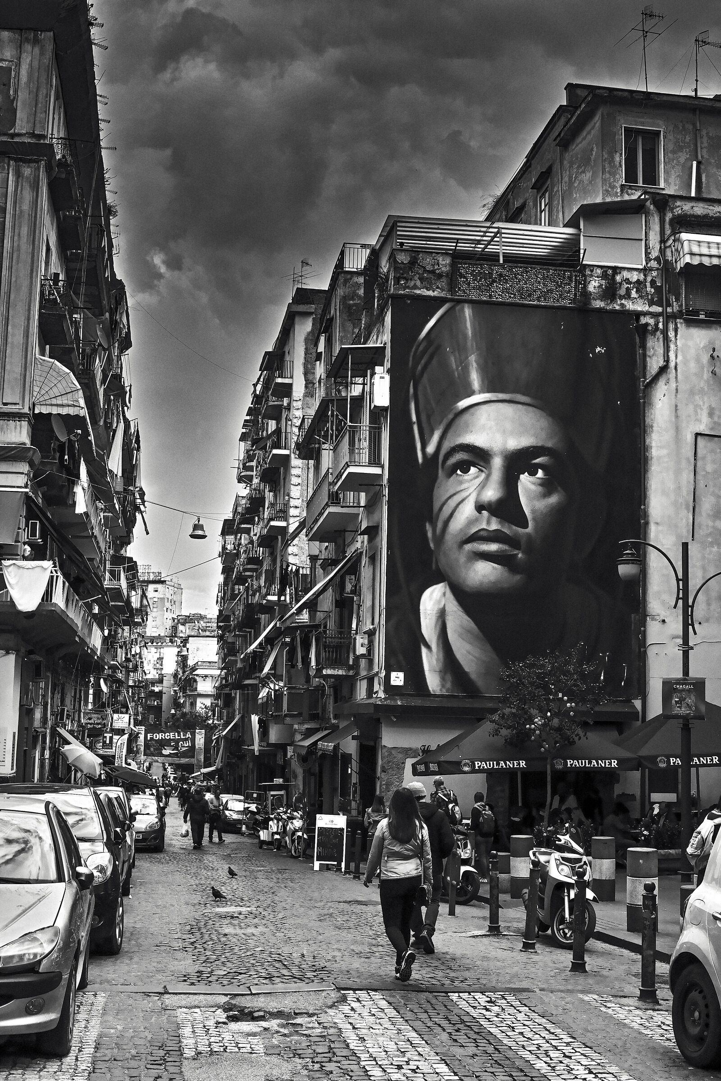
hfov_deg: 29.9
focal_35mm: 45
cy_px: 540
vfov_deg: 43.6
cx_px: 360
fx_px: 1352
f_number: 5.6
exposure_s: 1/400
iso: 200
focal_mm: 30
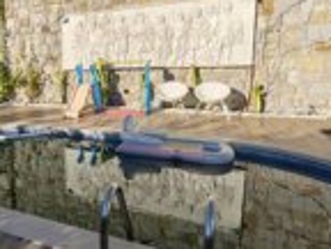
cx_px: 44
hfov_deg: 53.7
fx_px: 287
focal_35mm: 30
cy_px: 104
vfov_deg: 46.6
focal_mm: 2.03
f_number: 1.8
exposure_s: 1/764
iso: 50
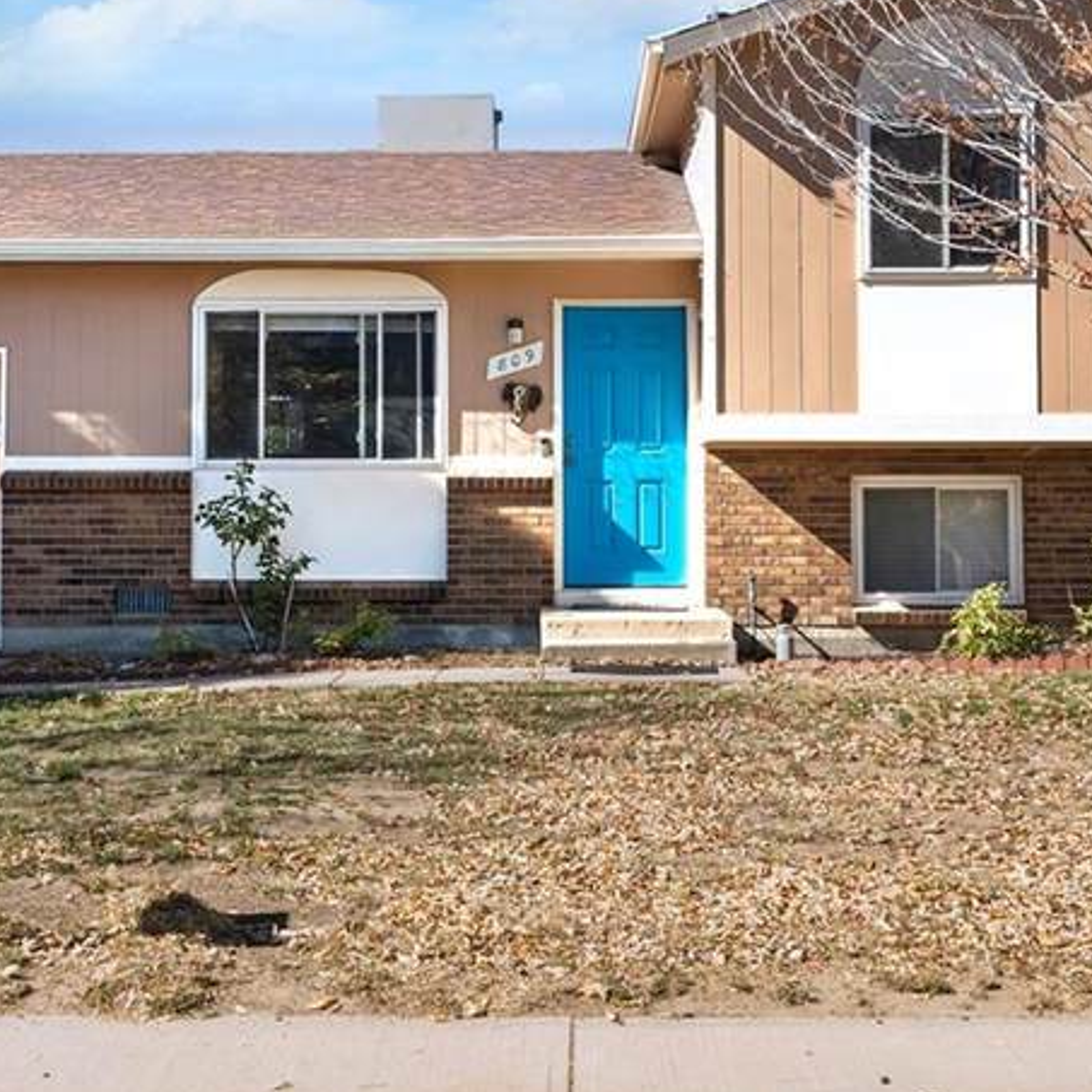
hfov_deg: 28.1
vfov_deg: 27.8
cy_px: 300
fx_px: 2184
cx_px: 487
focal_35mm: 61
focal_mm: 25.5
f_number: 7.1
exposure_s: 1/1600
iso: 500
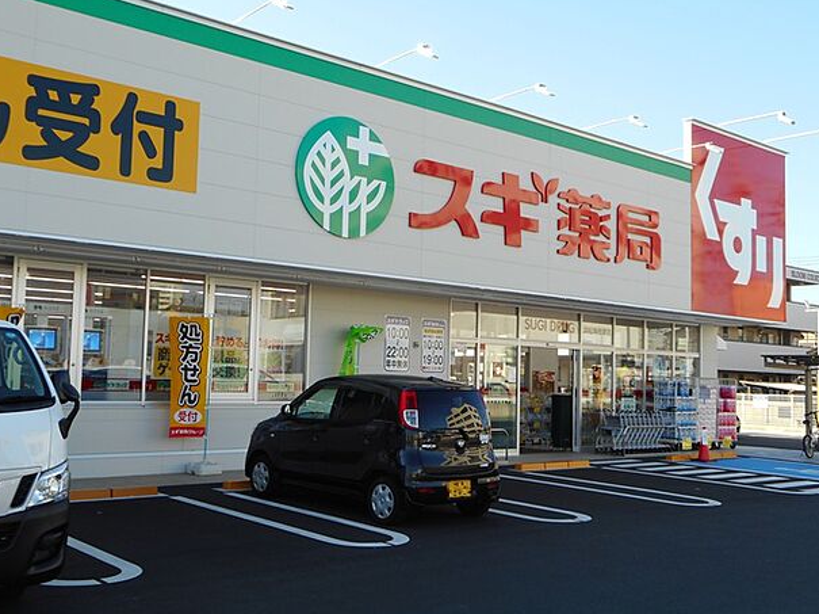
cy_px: 311
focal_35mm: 40
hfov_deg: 46.8
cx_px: 403
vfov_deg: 35.9
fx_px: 946
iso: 80
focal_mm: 6.9
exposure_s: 1/160
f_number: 4.5
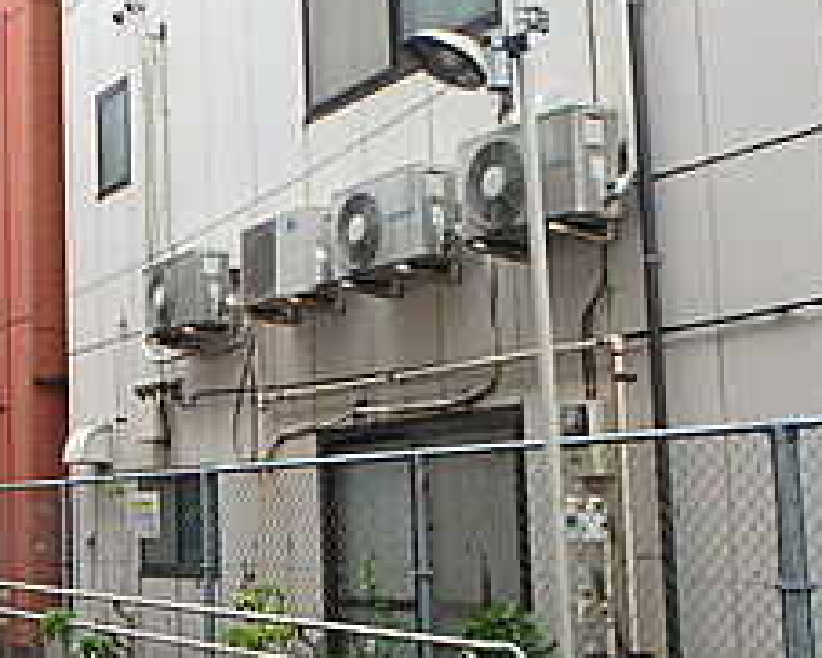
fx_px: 1412
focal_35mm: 58
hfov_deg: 29.9
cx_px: -33
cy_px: 414
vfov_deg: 26.2
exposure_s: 1/200
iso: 125
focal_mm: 3.7
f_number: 3.5
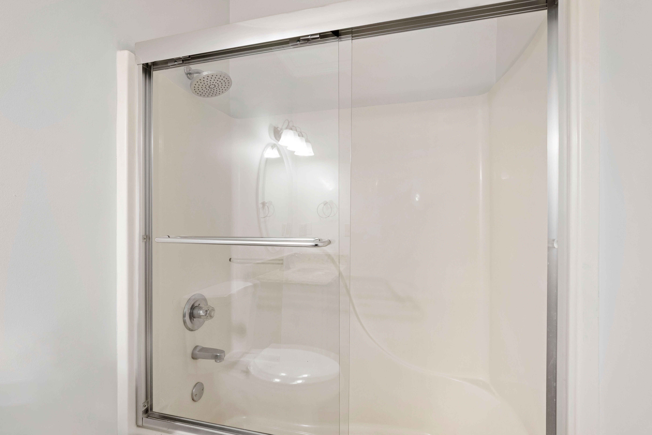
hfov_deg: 100.4
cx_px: 326
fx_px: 272
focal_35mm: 15
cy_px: 218
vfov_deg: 77.3
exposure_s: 1/2
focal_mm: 10
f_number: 8
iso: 100
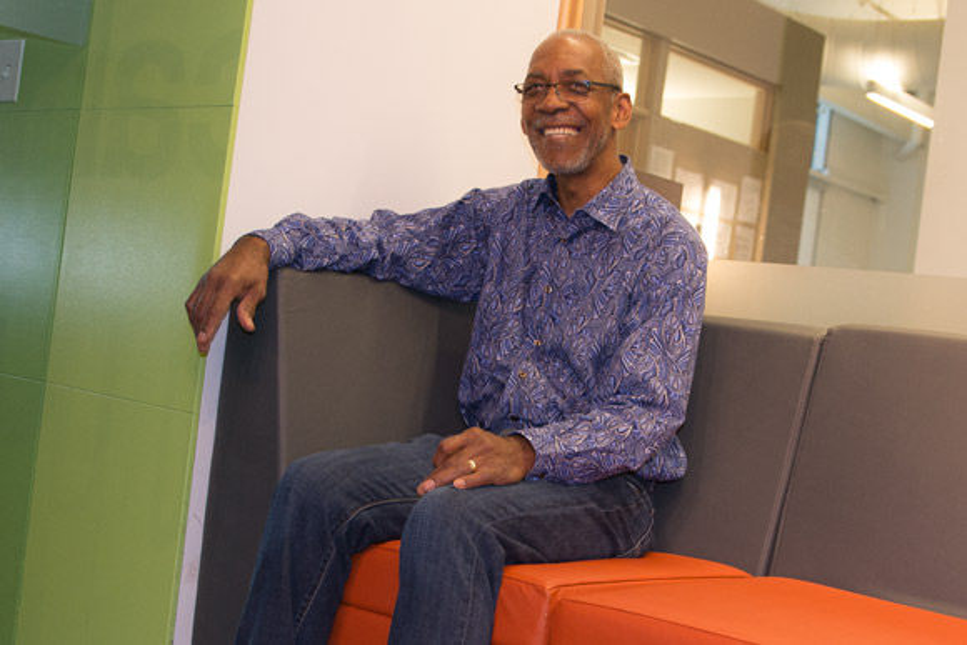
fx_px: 645
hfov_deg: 73.7
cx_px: 484
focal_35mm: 24
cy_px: 322
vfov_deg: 53.2
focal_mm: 24
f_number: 3.3
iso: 800
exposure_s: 1/125
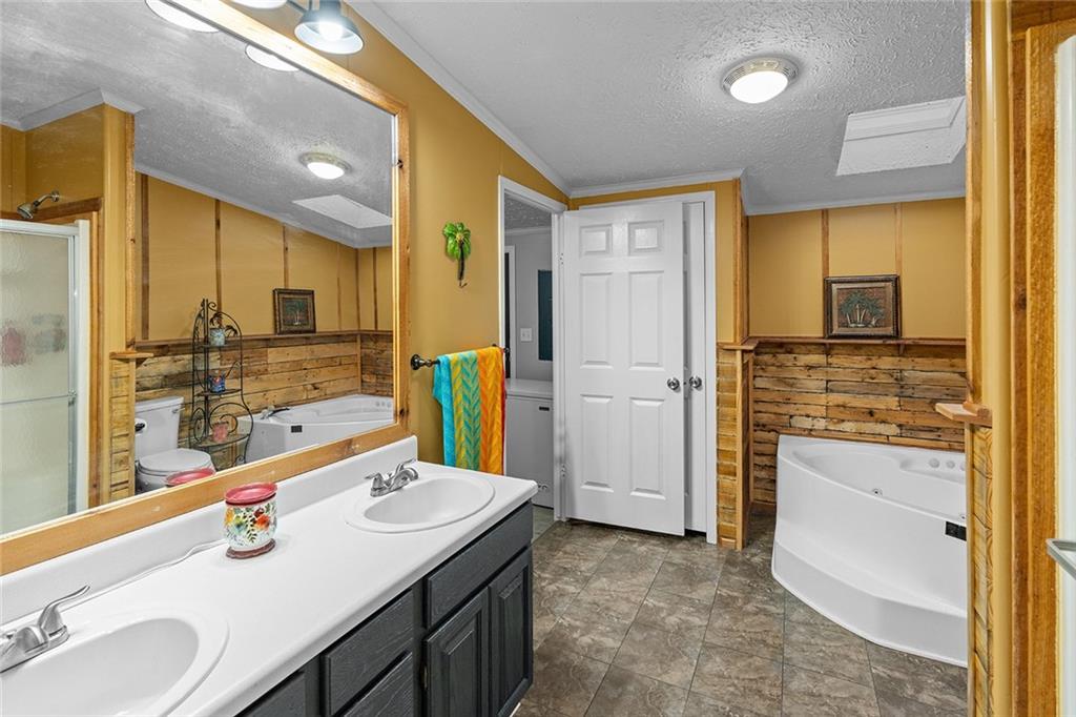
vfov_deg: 73.7
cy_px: 358
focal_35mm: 16
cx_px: 538
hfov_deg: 96.8
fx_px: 478
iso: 640
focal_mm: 16
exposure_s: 1/40
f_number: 5
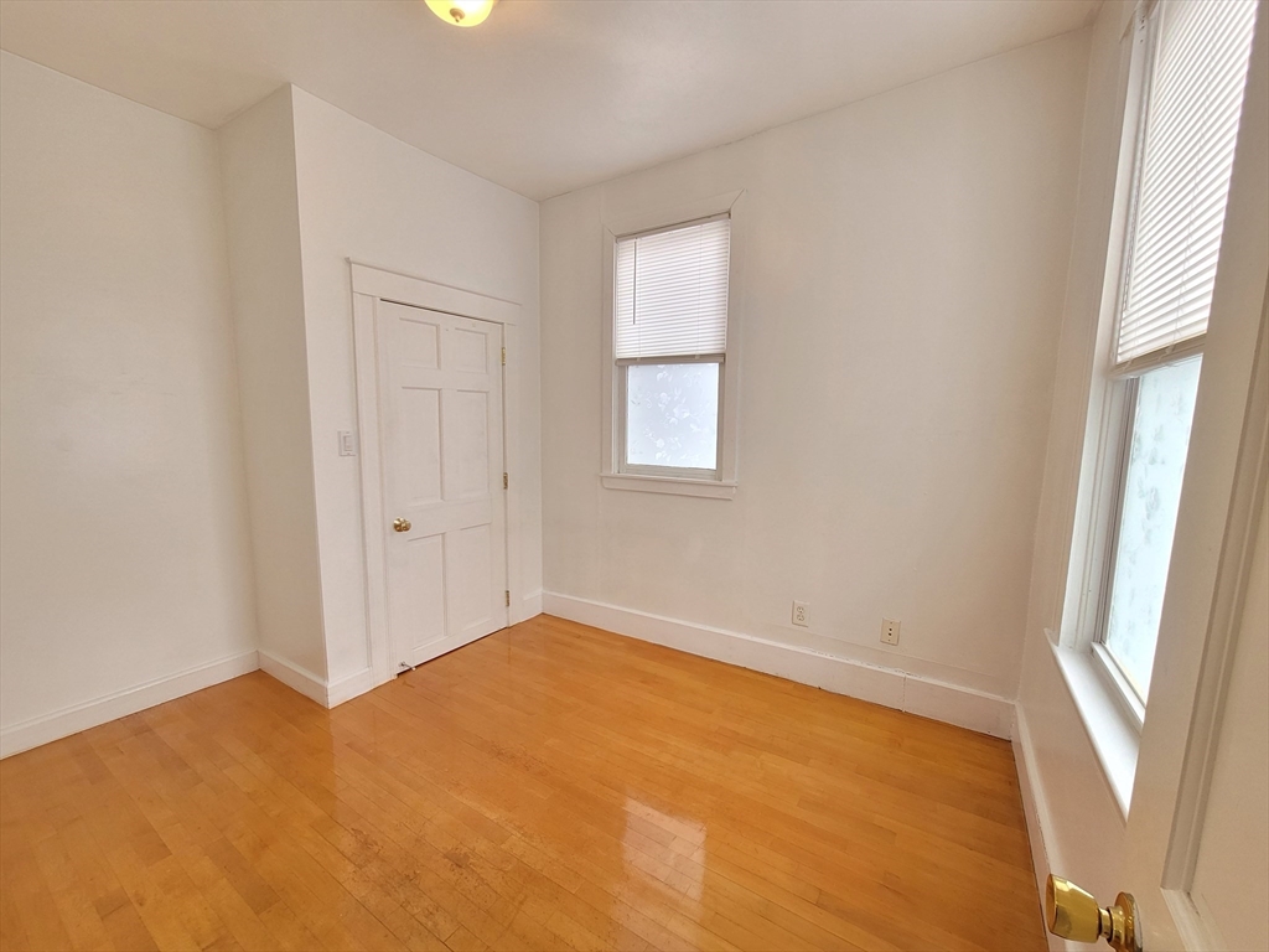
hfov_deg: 106.2
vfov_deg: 89.9
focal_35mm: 13
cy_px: 476
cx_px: 634
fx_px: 477
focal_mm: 2.2
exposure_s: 1/60
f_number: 2.2
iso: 200
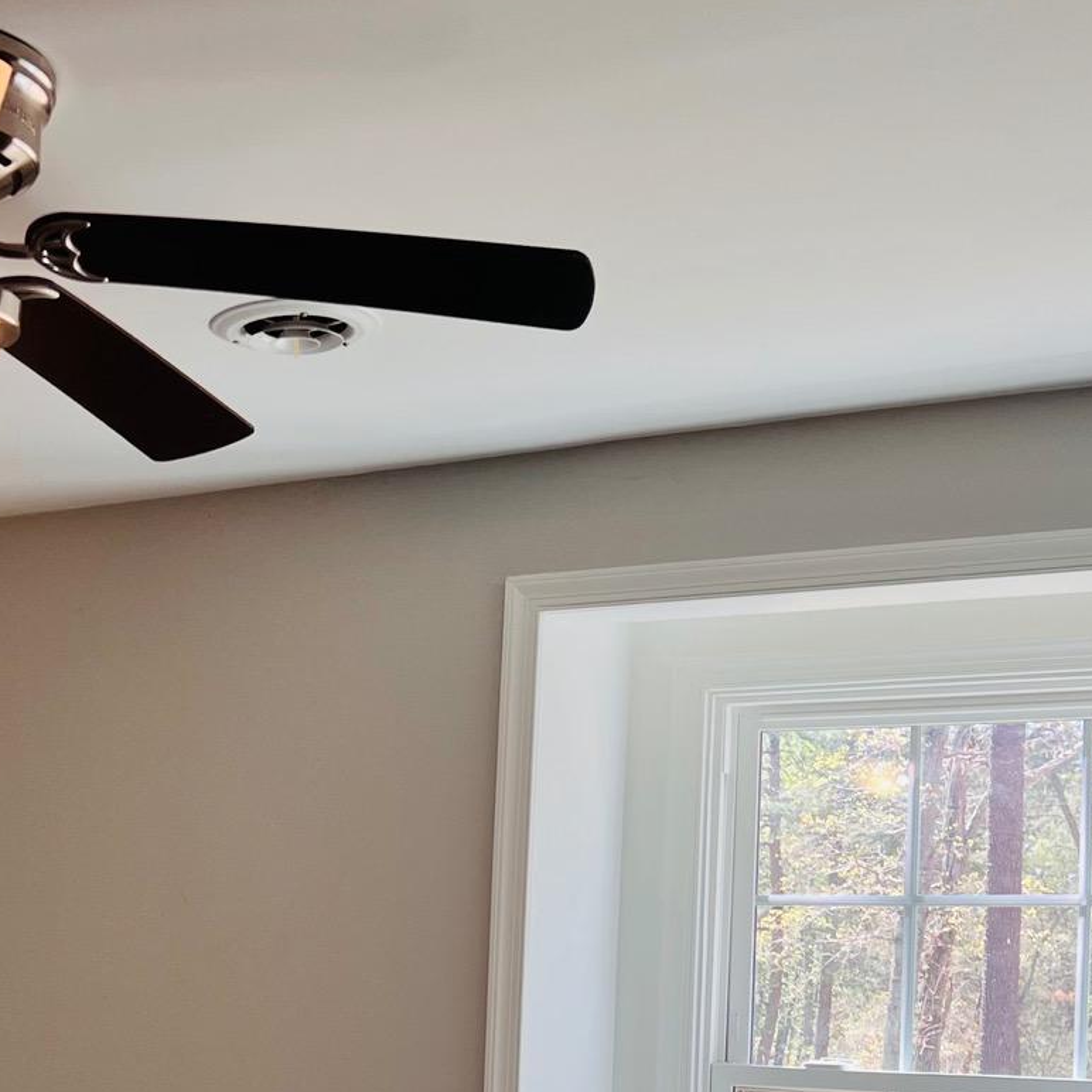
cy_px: 984
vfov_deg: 27.2
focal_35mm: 61
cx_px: 136
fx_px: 2177
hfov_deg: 27.3
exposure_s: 1/120
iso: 32
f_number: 1.5
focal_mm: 5.7
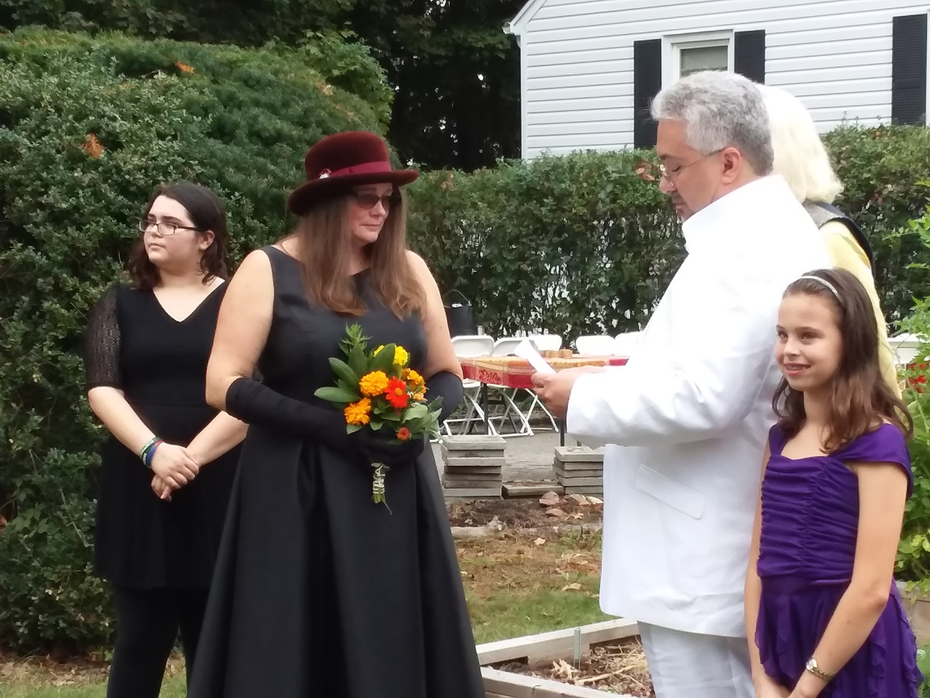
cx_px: 465
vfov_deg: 51.4
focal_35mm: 27
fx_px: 725
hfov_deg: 65.3
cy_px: 349
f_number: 1.9
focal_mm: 2.91
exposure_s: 1/239
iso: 50
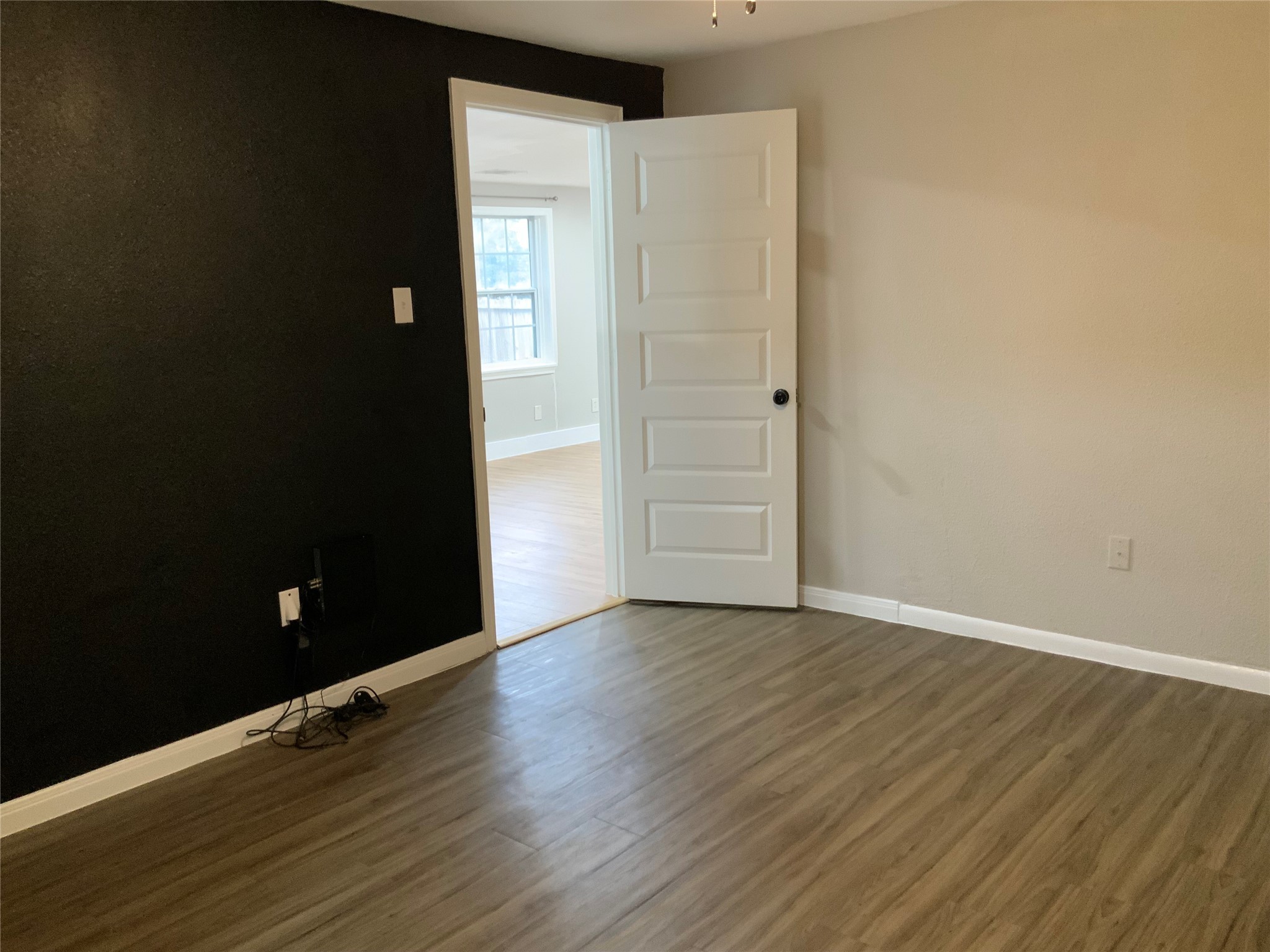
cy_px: 476
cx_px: 635
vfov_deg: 48.2
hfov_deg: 61.7
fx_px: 1064
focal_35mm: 29
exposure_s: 1/40
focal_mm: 3
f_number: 1.8
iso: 250
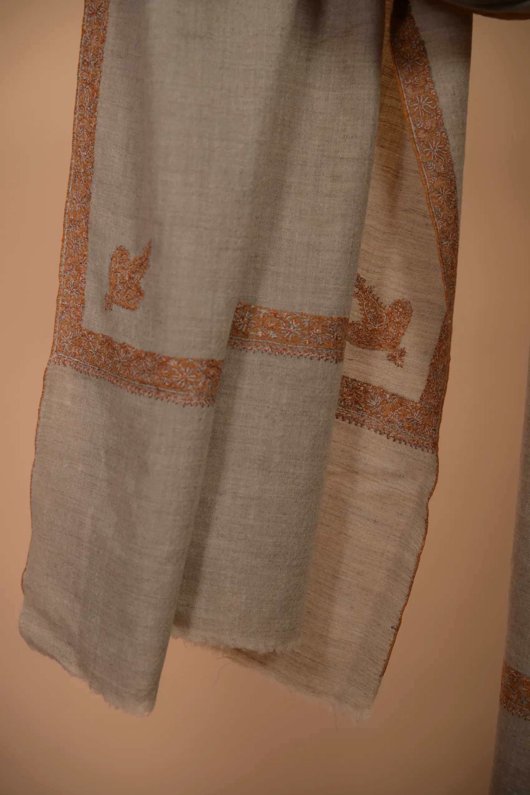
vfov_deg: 28.8
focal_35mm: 70
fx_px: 1546
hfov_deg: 19.5
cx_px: 265
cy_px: 398
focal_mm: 70
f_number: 4
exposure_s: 1/320
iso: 125
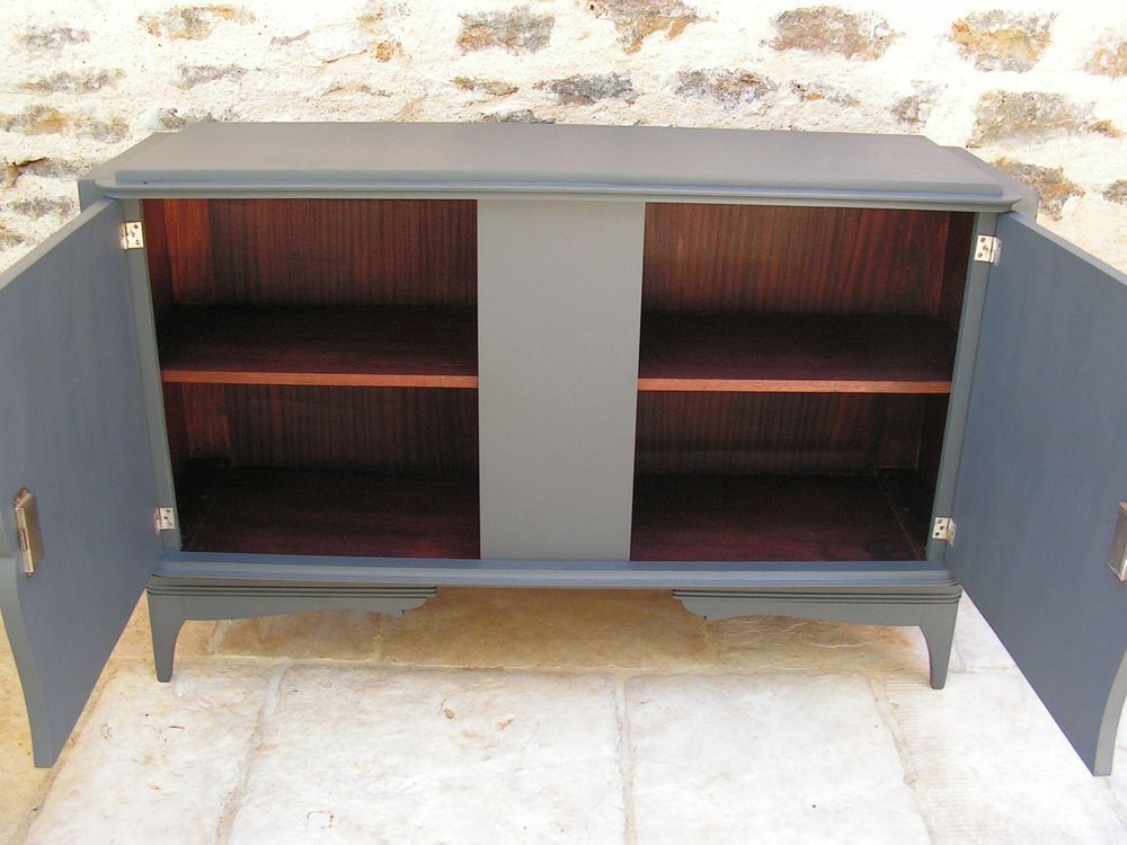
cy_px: 422
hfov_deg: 51.4
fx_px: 1172
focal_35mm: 36
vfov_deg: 39.7
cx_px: 564
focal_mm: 6
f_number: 3.2
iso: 125
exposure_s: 1/40
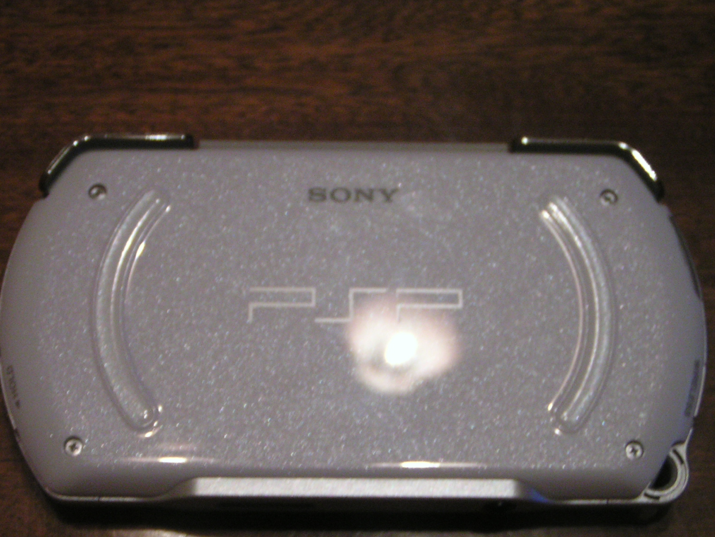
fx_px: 1322
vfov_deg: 22.9
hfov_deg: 30.2
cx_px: 310
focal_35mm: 64
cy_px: 314
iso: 200
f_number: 3.2
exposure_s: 1/30
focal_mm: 8.3
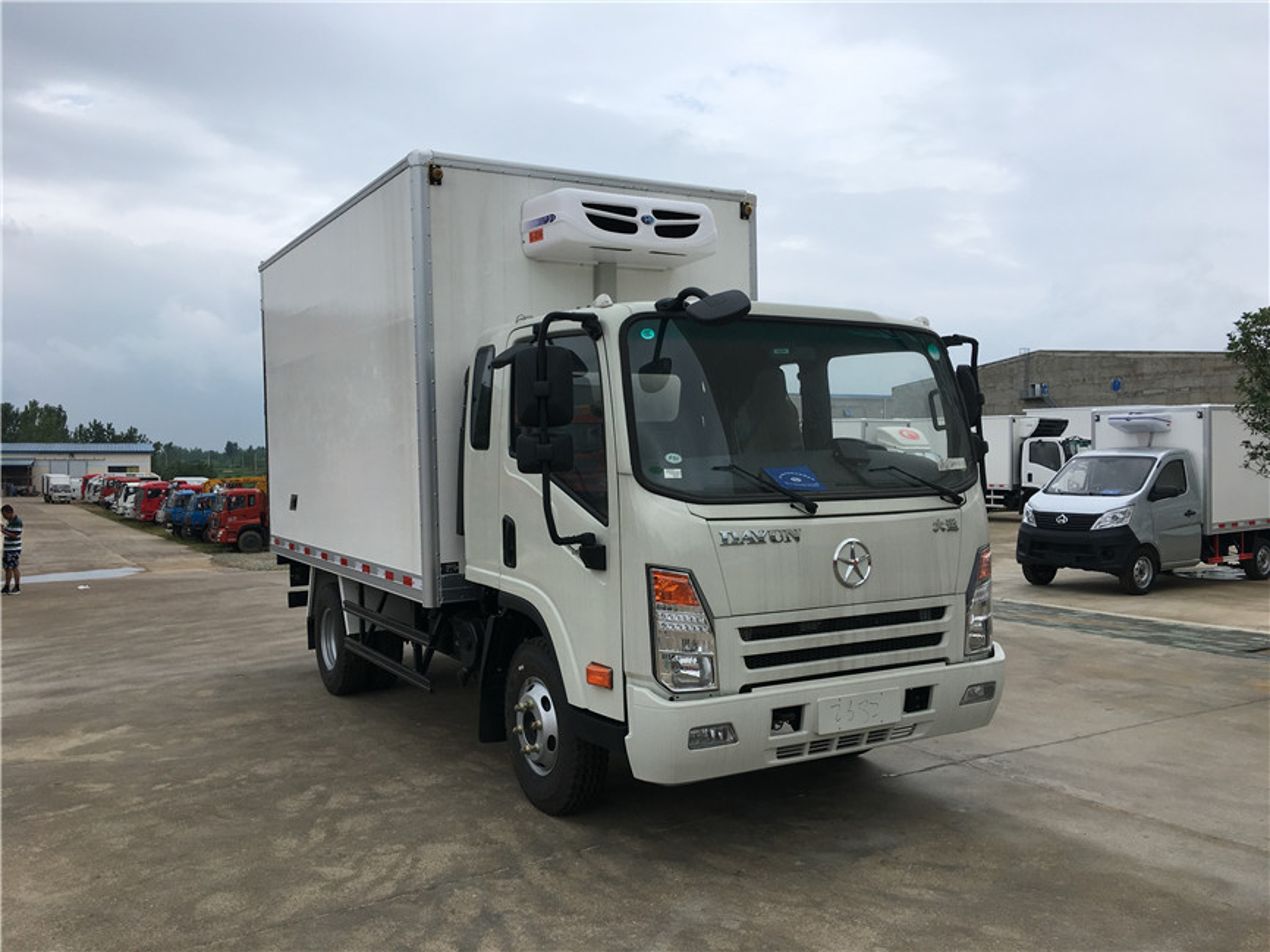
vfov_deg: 48.2
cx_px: 635
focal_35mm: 29
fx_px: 1064
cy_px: 476
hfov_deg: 61.7
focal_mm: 4.15
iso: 25
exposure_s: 1/1374
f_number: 2.2
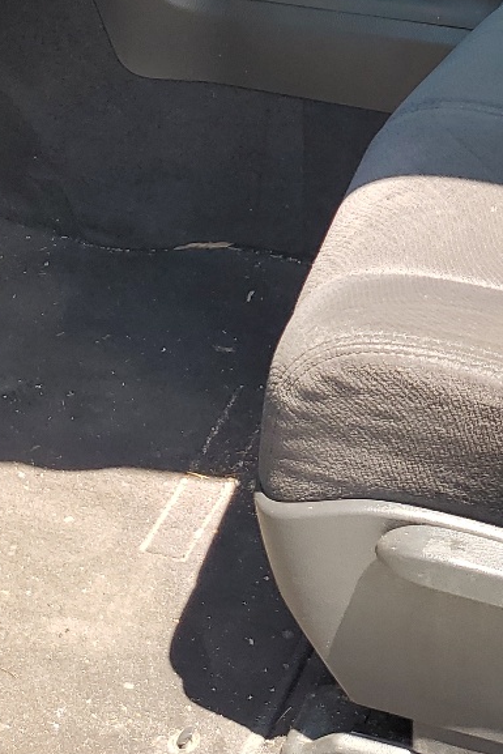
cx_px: 524
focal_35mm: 75
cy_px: 22
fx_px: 1571
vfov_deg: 25.8
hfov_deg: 17.7
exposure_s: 1/294
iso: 50
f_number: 1.5
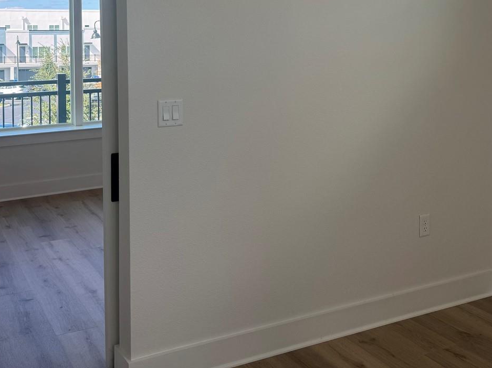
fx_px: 583
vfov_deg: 33.7
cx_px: 161
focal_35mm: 41
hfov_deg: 45.1
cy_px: 55
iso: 80
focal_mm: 6.76
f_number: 1.78
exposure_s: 1/477
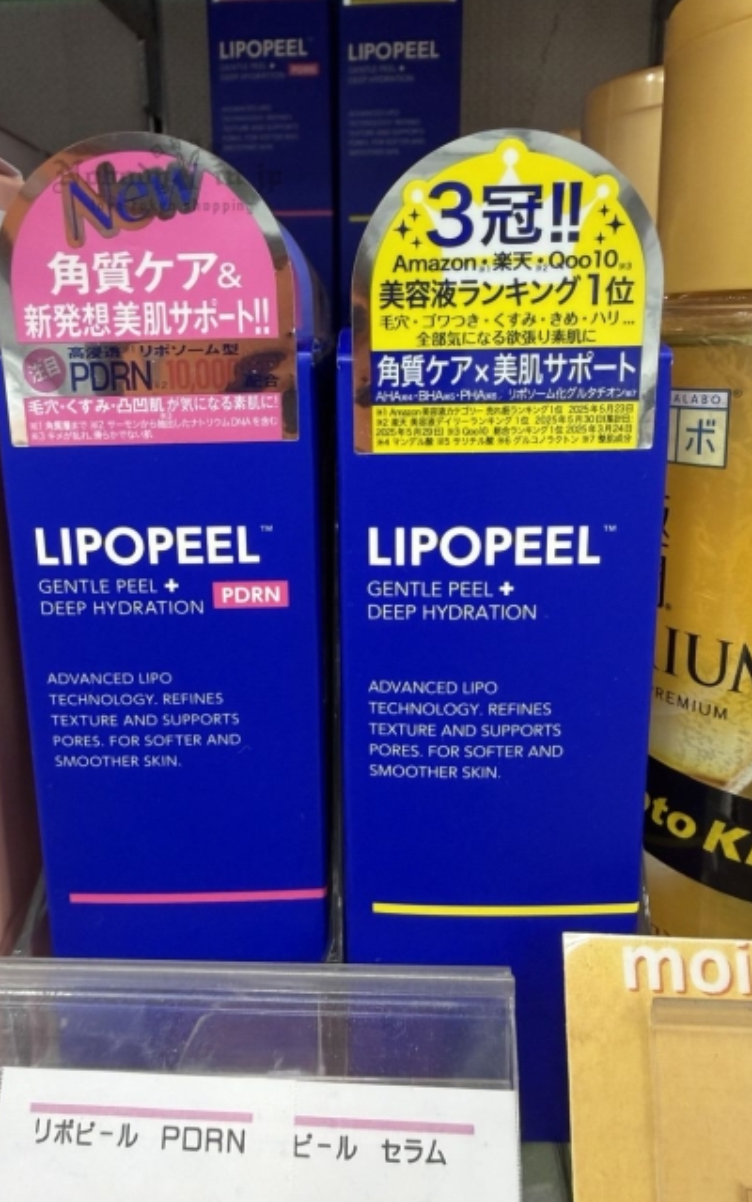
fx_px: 885
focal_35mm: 27
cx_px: 345
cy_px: 601
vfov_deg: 68.4
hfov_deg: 46.0
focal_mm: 2.22
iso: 250
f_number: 2.2
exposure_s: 1/100
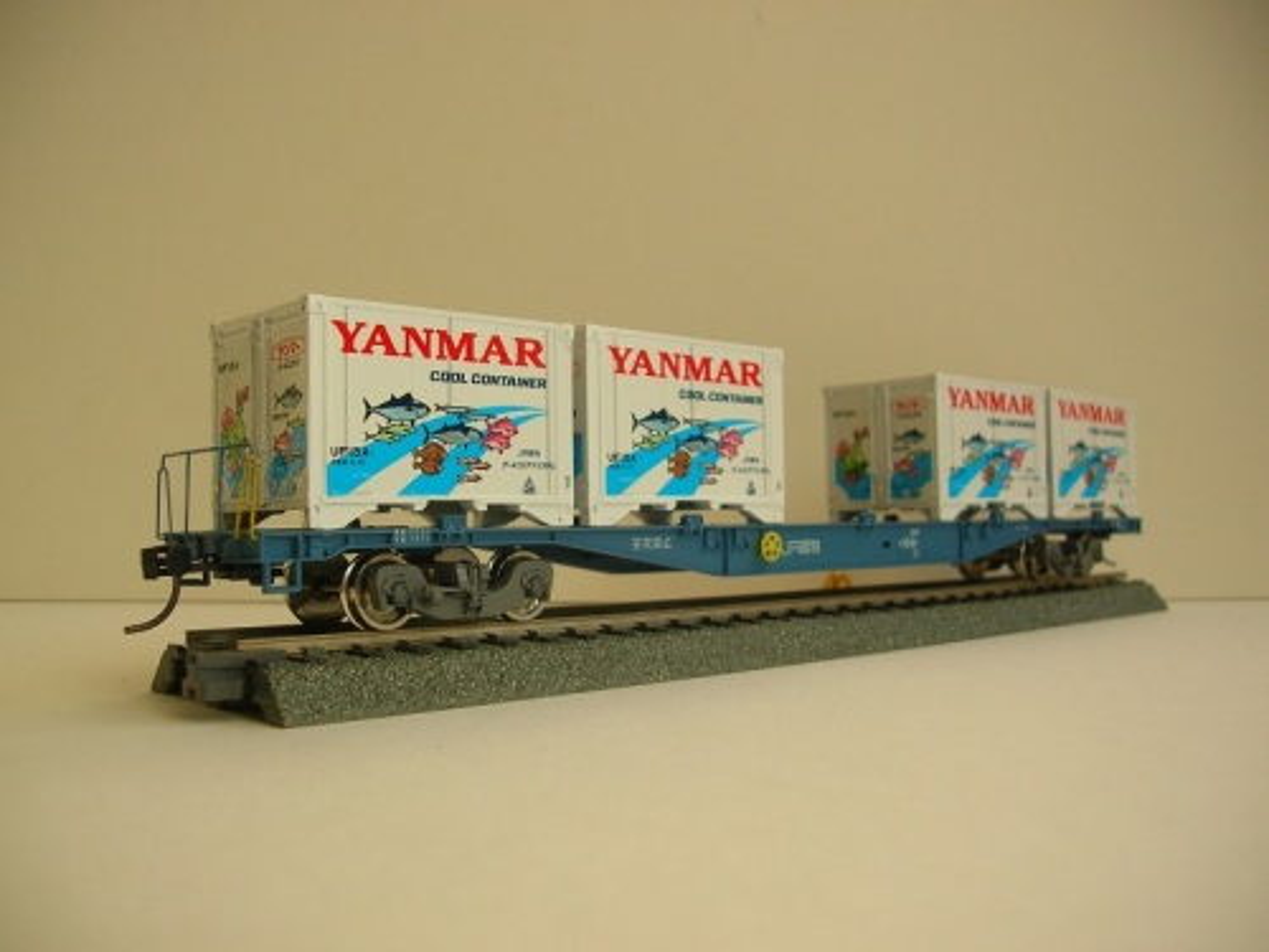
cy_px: 476
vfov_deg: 40.7
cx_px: 634
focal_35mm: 35
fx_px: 1283
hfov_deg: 52.6
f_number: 2.8
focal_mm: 5.8
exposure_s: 1/142
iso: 50
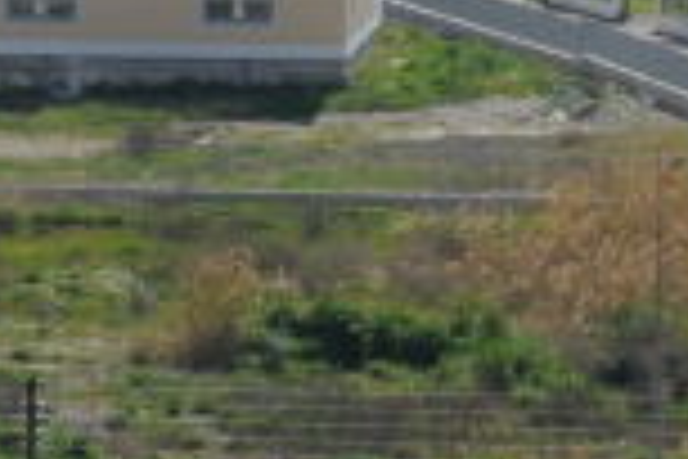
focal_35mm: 588
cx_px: -634
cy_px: -124
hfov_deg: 3.5
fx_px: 11229
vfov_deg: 2.3
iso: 400
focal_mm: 75
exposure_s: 1/500
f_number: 11
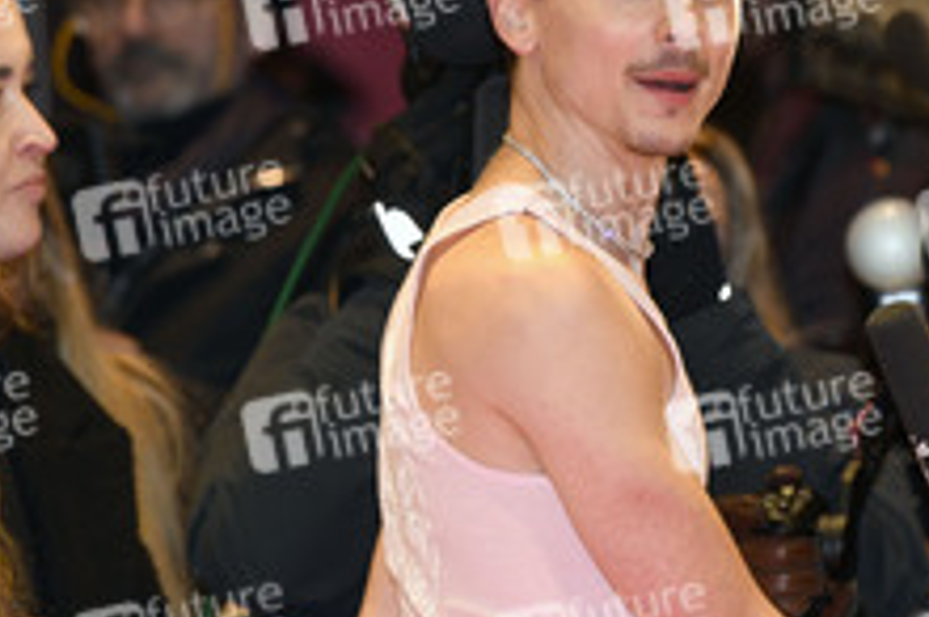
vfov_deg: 3.3
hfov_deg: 5.0
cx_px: 661
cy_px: 317
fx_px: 10565
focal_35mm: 410
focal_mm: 200
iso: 1250
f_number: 4.5
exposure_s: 1/320
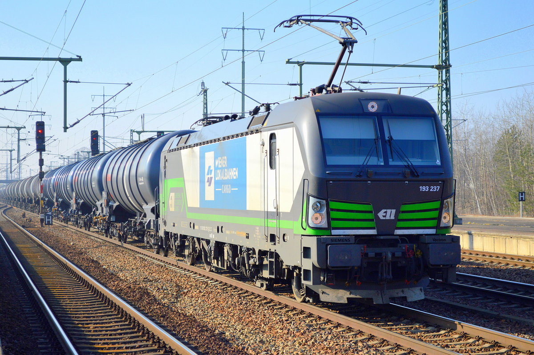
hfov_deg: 24.6
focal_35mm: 82
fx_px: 1222
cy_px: 178
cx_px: 267
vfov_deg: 16.5
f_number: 5.6
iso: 400
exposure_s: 1/1250
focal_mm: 55
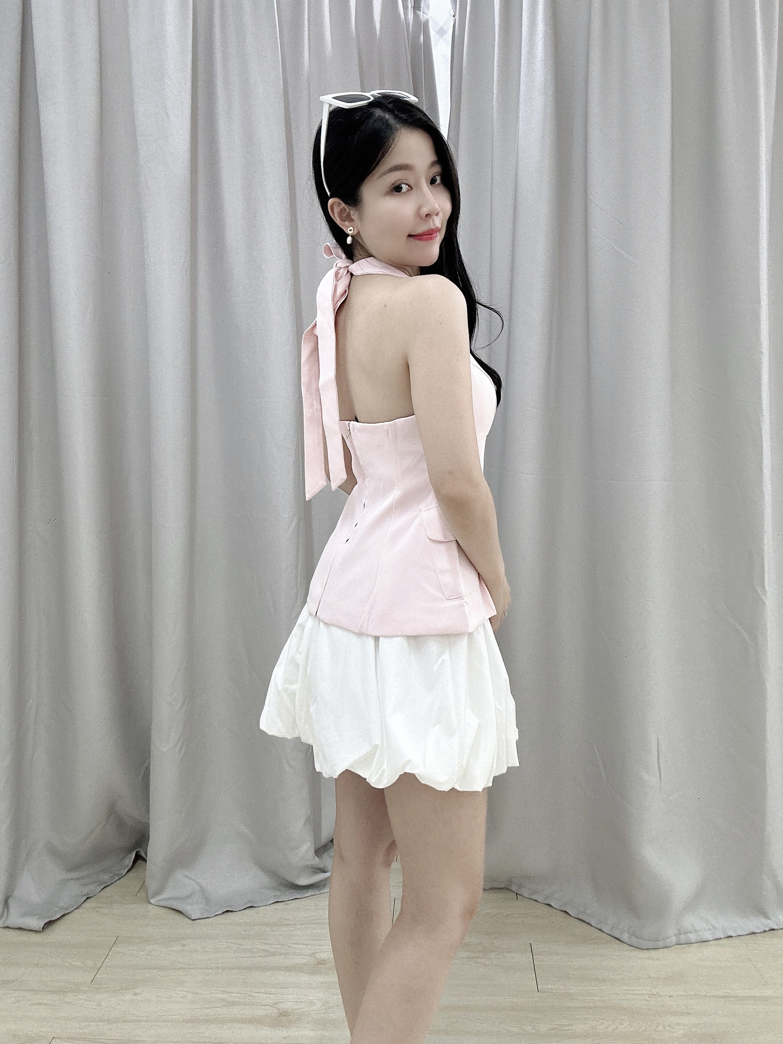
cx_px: 392
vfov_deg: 73.9
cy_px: 522
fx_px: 694
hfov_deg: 58.9
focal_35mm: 23
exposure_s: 1/50
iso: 100
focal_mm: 2.69
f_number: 1.9
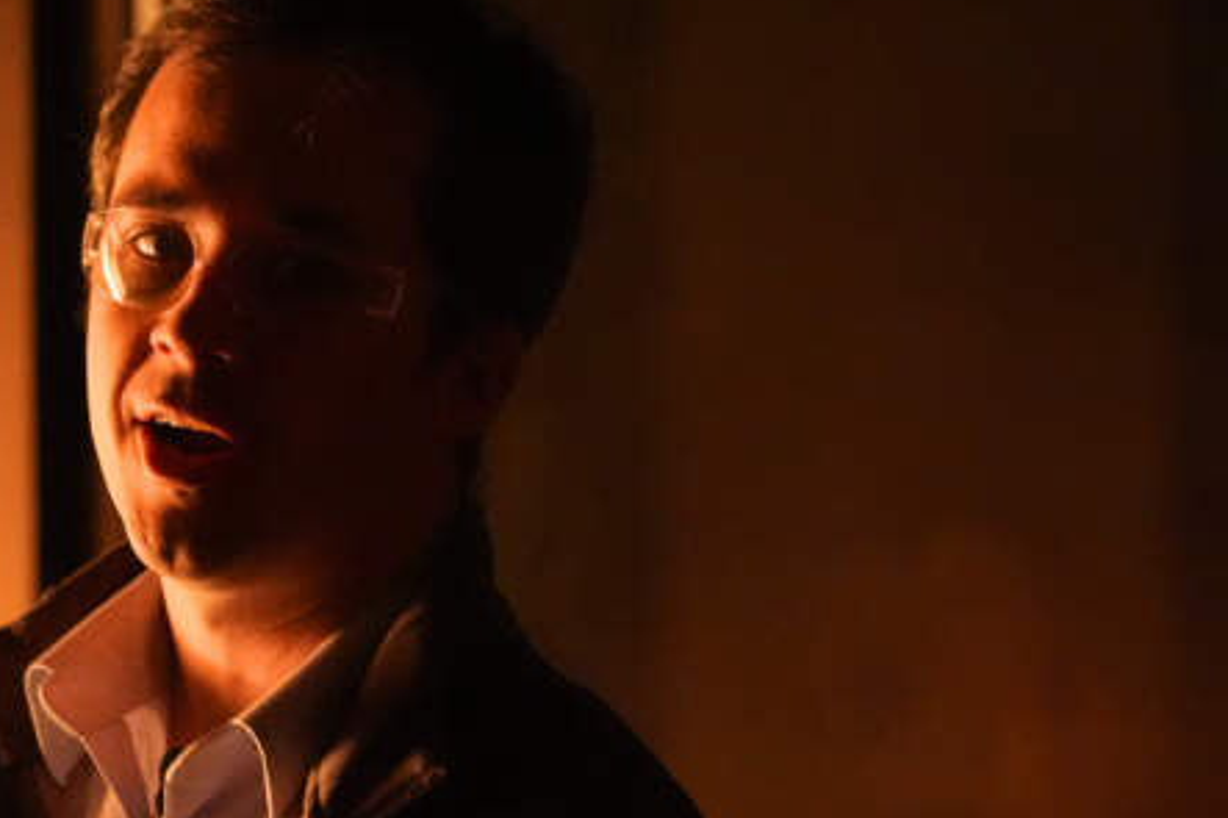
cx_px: 0
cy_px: 858
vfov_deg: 5.2
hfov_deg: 7.8
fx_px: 8933
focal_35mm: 262
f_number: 2.8
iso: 10000
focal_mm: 116
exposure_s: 1/200
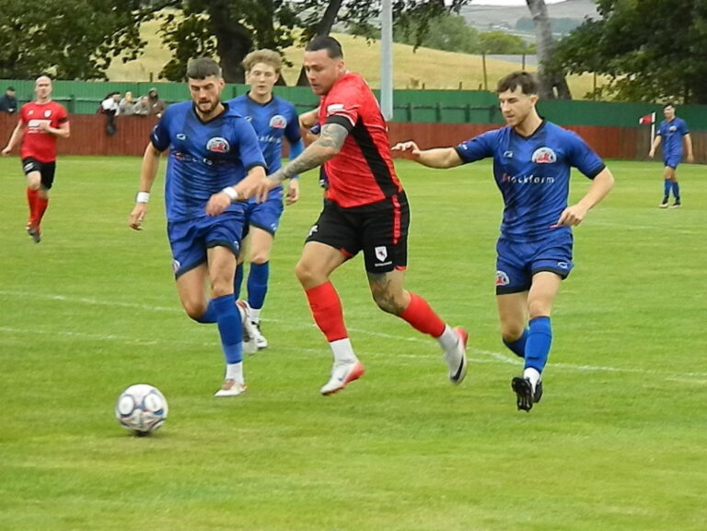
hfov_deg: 11.2
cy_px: 266
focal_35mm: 177
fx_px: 3615
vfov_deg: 8.4
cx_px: 354
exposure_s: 1/250
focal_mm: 31.8
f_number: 5.1
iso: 400
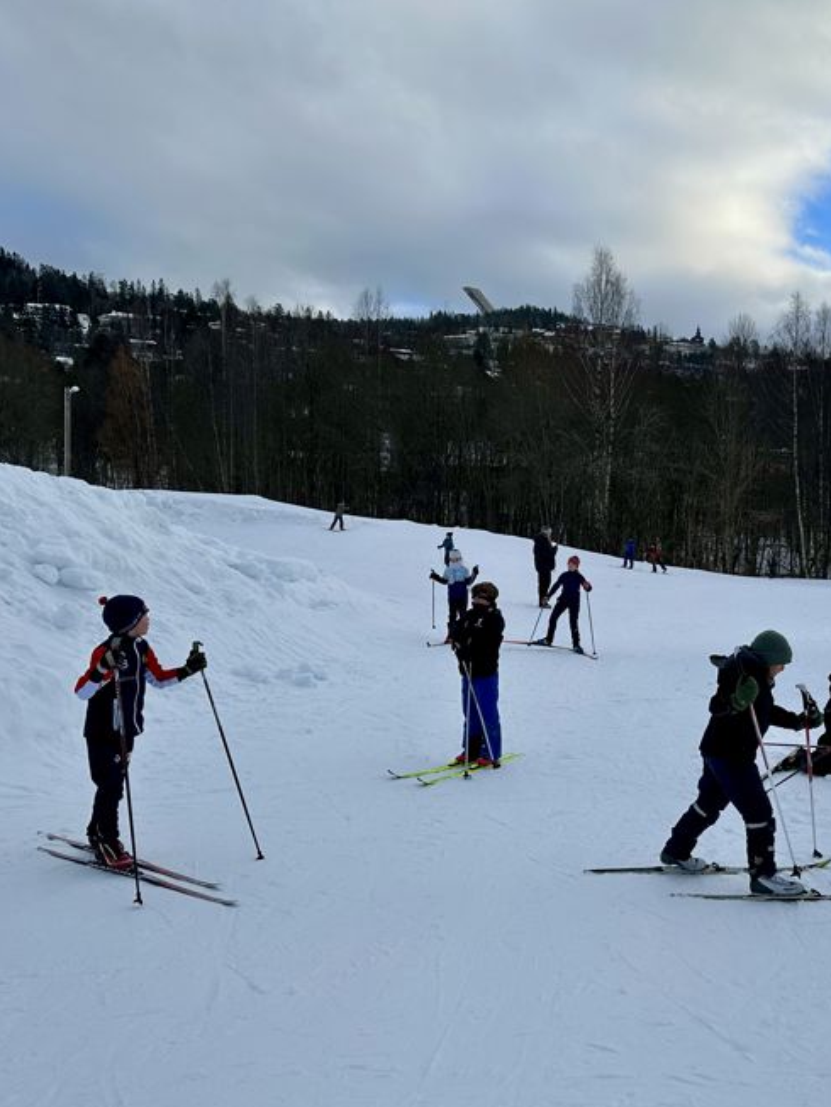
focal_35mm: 33
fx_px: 1056
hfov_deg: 42.5
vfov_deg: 55.3
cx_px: 541
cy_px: 565
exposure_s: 1/2660
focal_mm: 6.86
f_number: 1.78
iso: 80
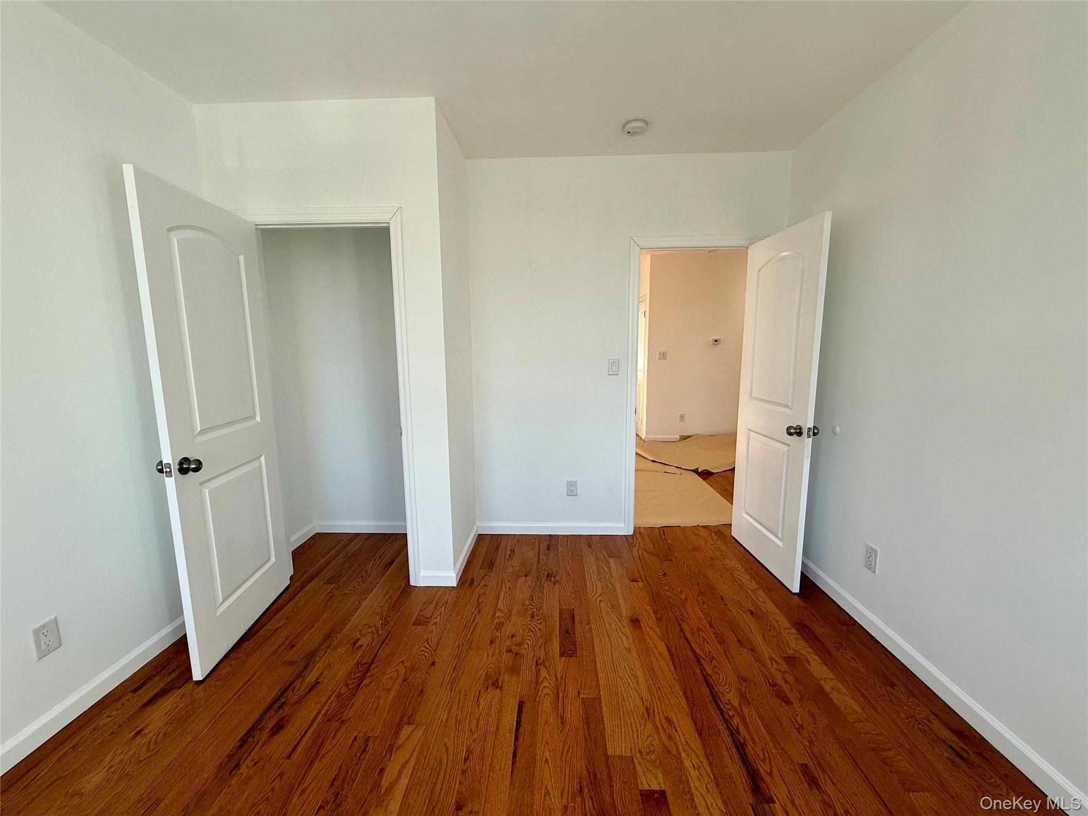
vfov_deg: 85.7
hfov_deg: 102.1
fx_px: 440
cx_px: 544
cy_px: 408
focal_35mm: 14
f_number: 2.2
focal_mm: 2.22
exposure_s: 1/180
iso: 50
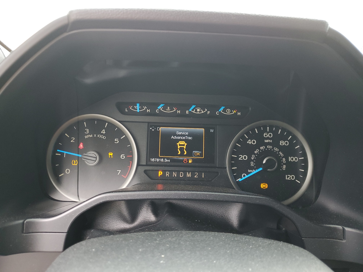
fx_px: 273
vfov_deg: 53.1
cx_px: 182
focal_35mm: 26
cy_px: 136
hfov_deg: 67.3
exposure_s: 1/60.2
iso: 80
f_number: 1.5
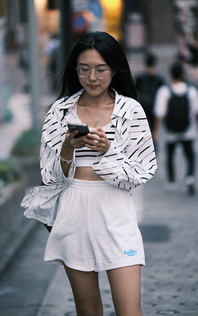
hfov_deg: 10.7
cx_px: 98
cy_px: 148
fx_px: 1062
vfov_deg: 17.0
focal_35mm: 123
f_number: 1.2
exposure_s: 1/220
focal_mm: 75
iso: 400
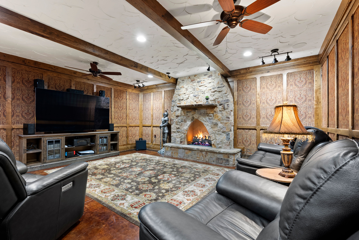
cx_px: 180
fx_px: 150
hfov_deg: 100.4
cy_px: 120
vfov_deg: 77.4
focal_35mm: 15
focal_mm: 15
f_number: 8
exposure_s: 2.5
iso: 640
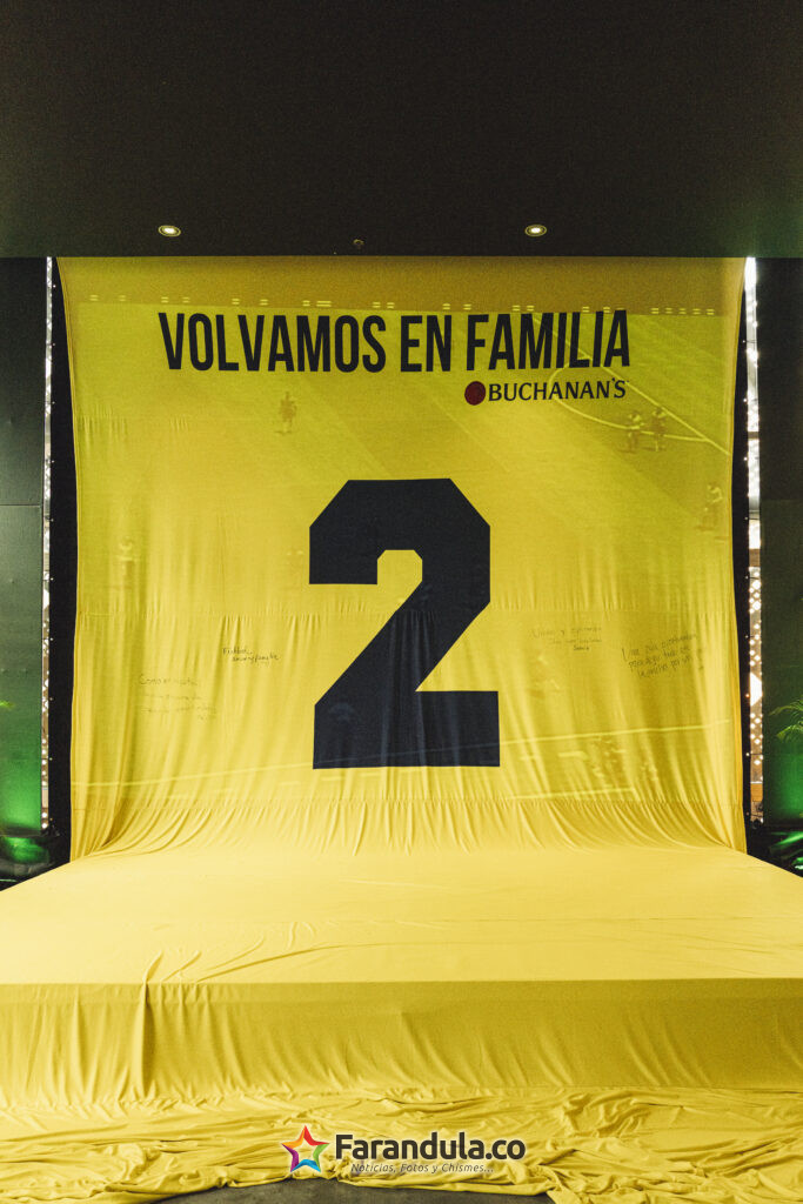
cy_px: 602
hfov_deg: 46.4
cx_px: 402
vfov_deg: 65.5
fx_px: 936
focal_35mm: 28
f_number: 7.1
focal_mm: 28
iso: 1600
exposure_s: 1/250
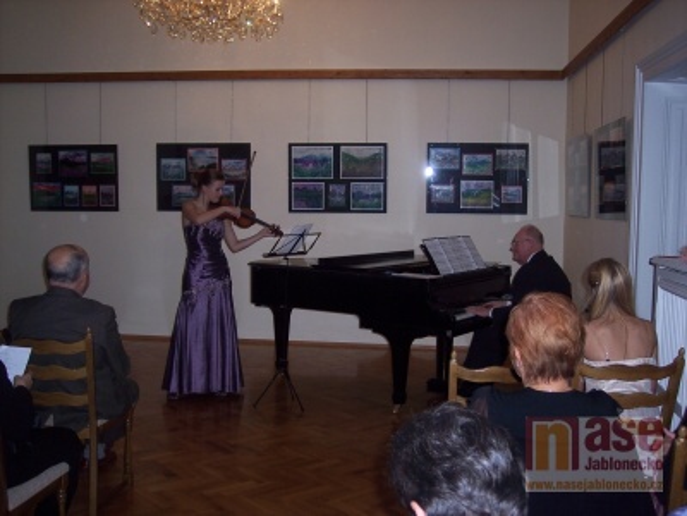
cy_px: 258
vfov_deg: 36.8
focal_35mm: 39
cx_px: 344
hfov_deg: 47.9
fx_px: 774
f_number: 2.8
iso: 100
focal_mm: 8
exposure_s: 1/60
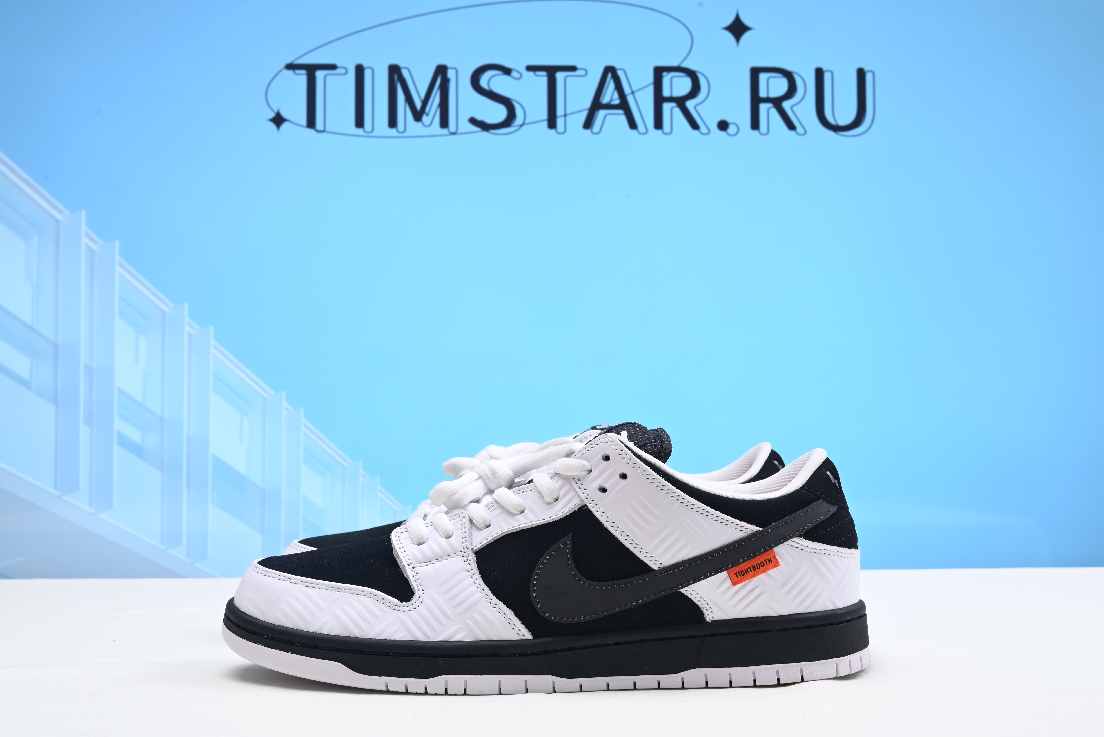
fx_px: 1288
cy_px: 368
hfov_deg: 46.4
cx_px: 552
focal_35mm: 42
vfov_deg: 31.9
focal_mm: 42
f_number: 16
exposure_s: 1/2
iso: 100
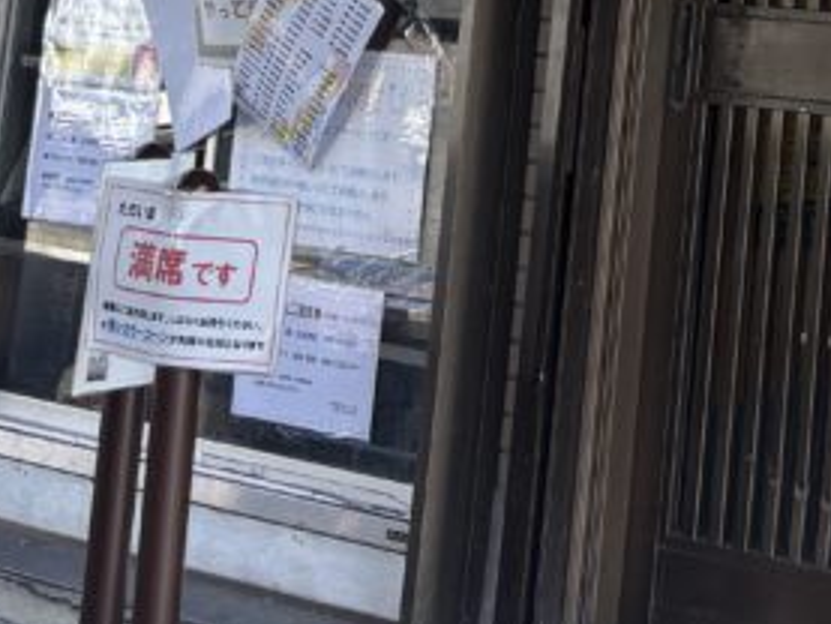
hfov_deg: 18.5
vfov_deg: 14.1
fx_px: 2306
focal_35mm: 96
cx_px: 1176
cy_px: -411
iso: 40
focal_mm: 5.96
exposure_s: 1/250
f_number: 1.6
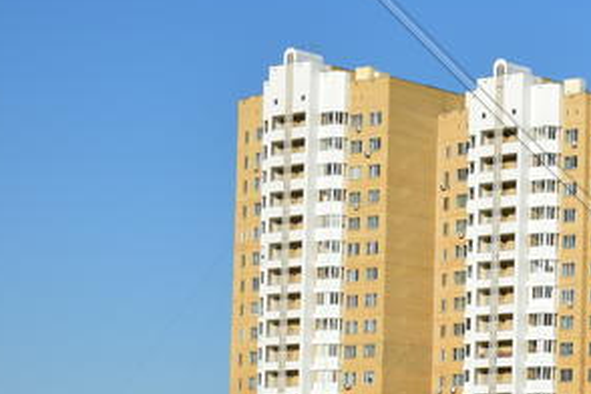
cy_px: 462
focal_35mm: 142
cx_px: 846
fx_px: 2331
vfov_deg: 9.5
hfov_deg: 13.7
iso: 100
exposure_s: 1/250
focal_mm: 32
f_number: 9
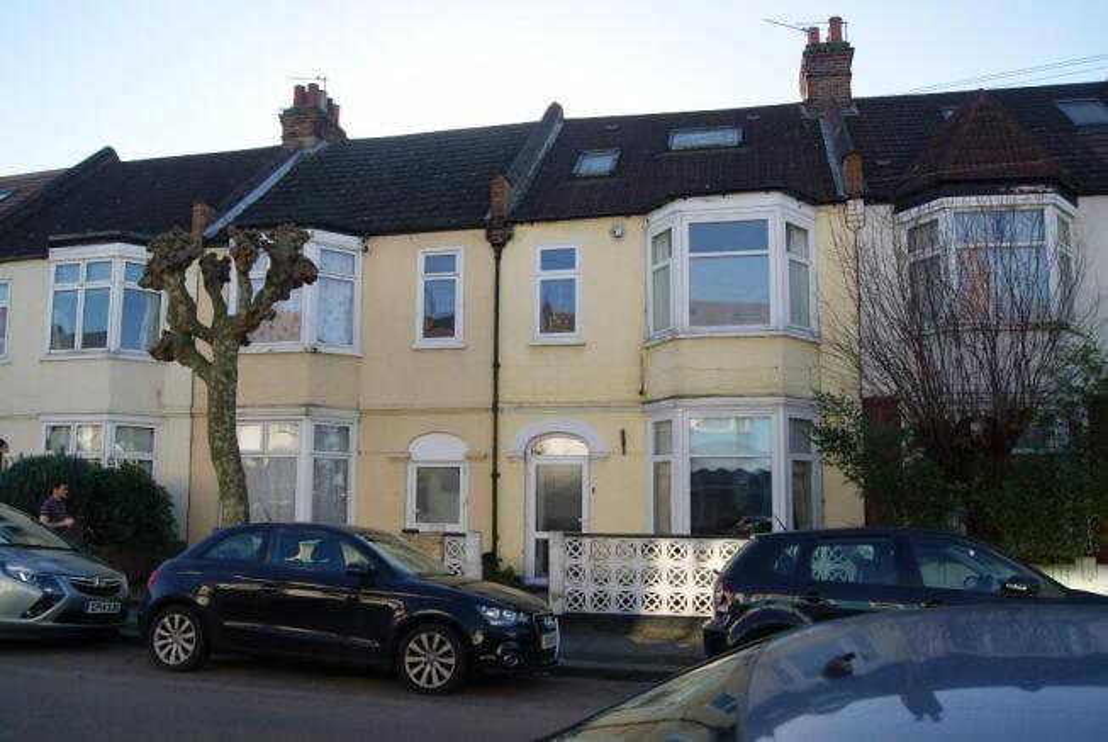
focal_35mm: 27
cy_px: 371
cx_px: 554
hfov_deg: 67.3
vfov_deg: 48.0
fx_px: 832
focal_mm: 18
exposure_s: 1/80
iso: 100
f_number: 8
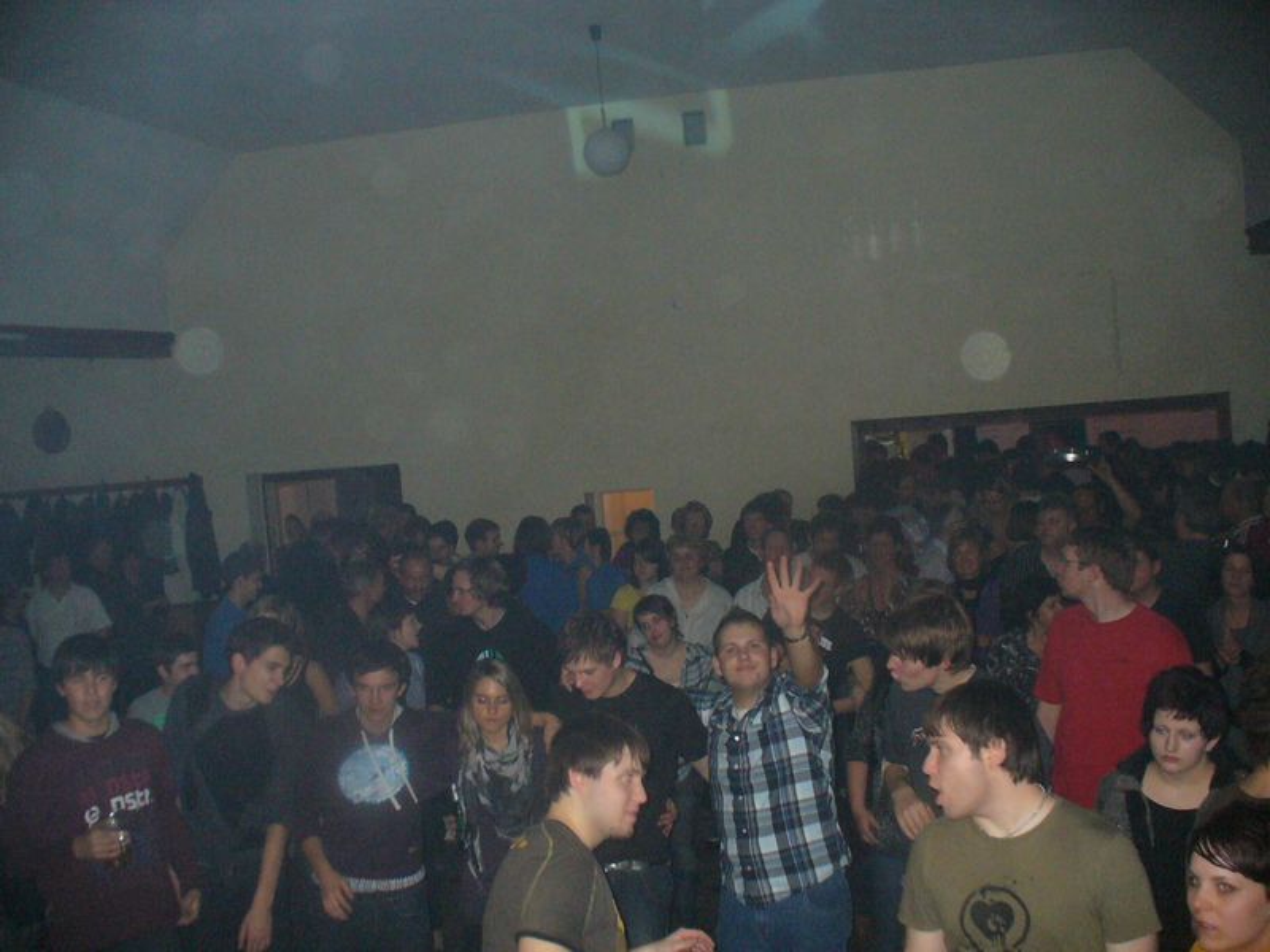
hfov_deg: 50.1
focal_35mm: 37
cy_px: 476
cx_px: 635
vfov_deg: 38.7
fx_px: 1357
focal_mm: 6.1
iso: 400
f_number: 2.8
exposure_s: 1/60
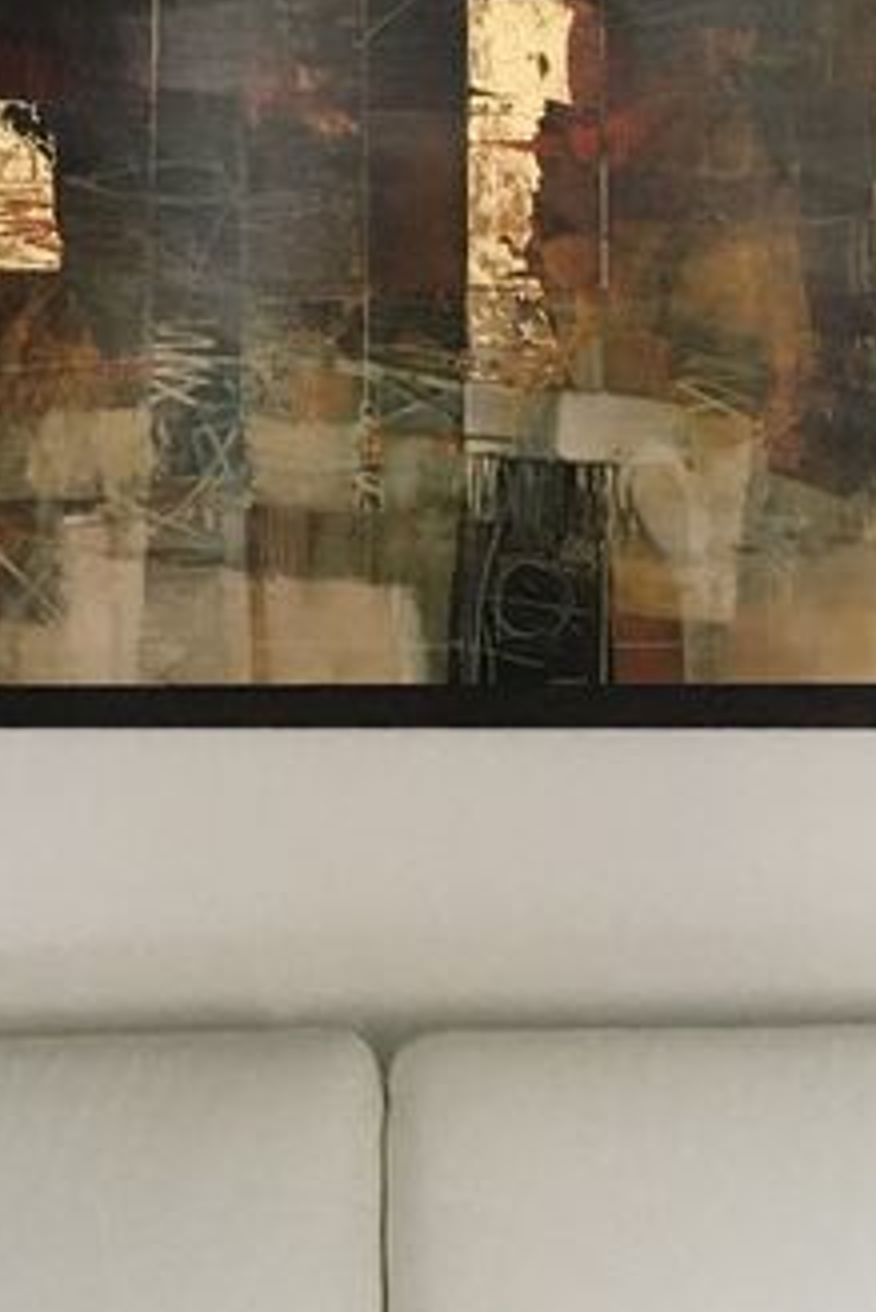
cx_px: 316
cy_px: 492
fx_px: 3354
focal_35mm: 92
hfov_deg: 14.9
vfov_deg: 22.1
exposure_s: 1/25
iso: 200
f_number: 2.2
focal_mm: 4.15
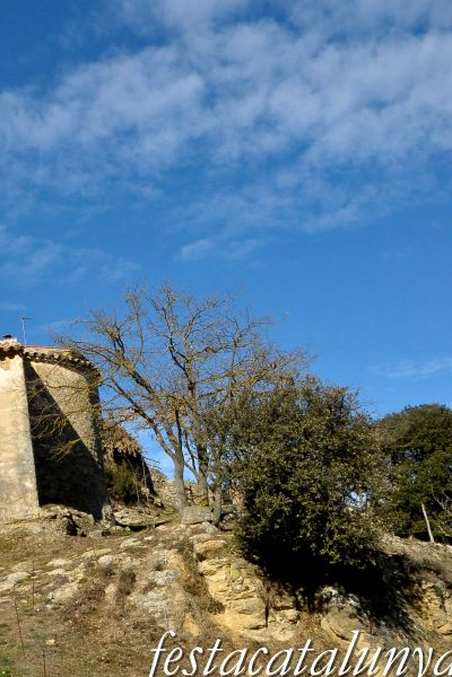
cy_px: 311
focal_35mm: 46
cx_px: -110
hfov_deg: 25.7
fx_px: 866
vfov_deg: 42.7
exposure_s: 1/800
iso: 1000
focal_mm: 18
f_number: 14
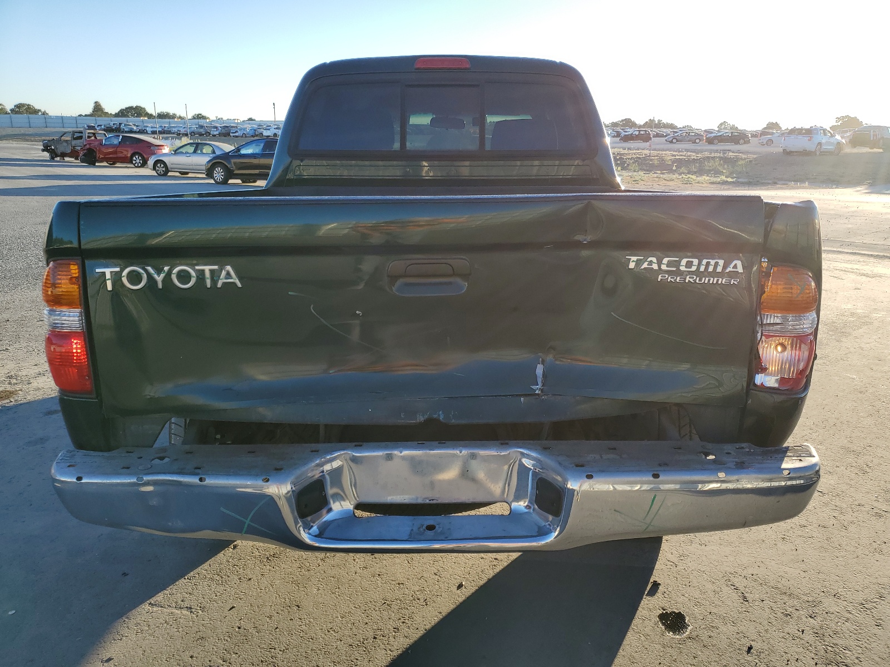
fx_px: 668
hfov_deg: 67.3
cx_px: 445
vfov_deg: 53.1
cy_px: 334
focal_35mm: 26
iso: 50
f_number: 1.5
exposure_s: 1/1111
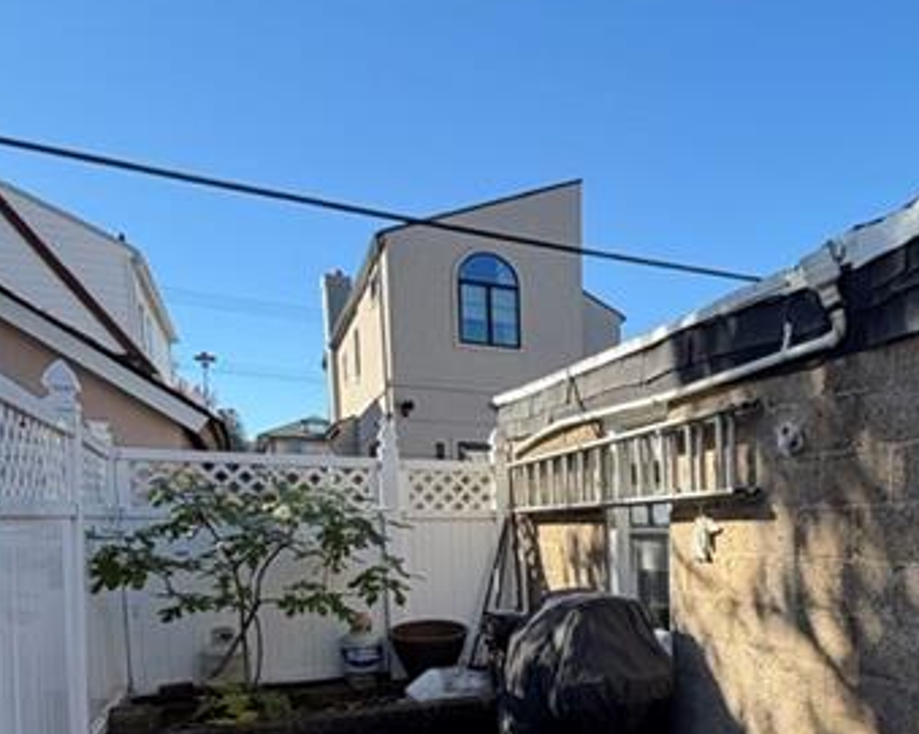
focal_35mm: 31
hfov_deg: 52.8
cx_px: 756
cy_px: 612
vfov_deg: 44.2
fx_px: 843
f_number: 2.2
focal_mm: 2.22
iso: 40
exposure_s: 1/502
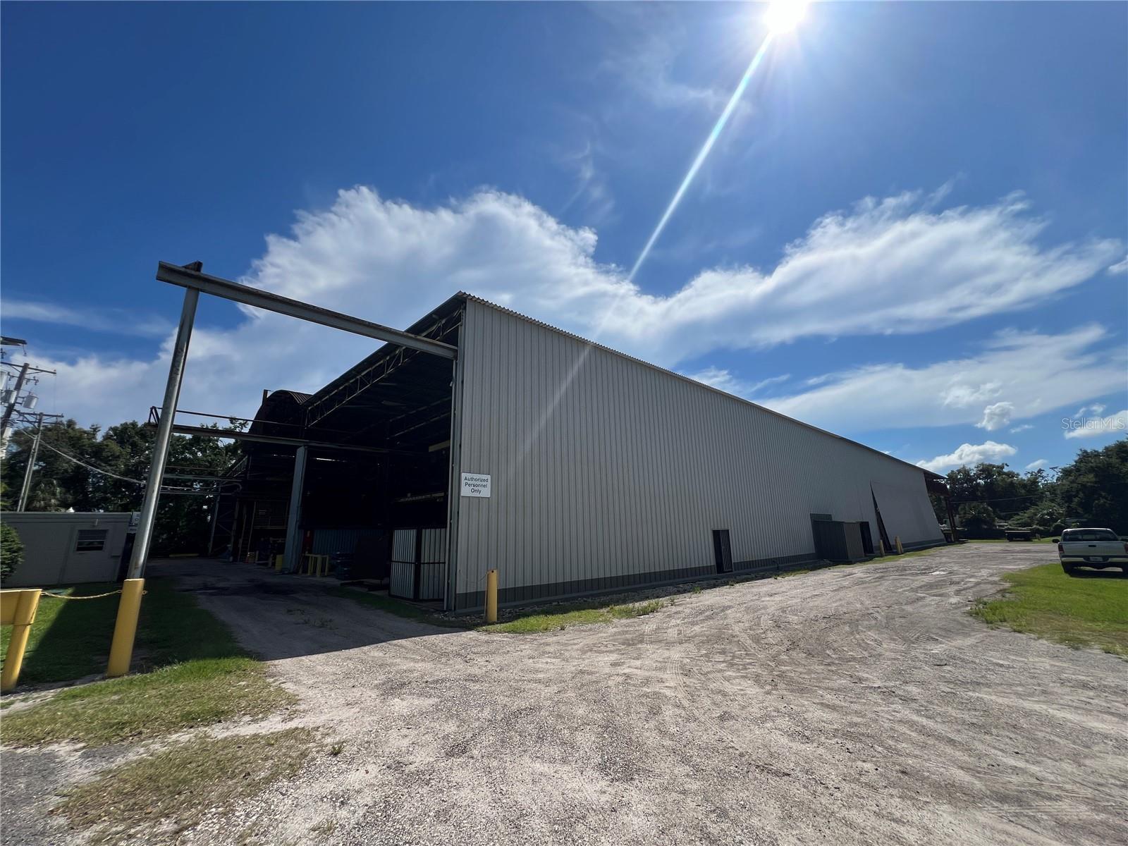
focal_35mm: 13
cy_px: 423
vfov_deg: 89.9
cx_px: 564
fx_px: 424
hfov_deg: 106.2
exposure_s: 1/2801
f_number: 1.8
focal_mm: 1.57
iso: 32
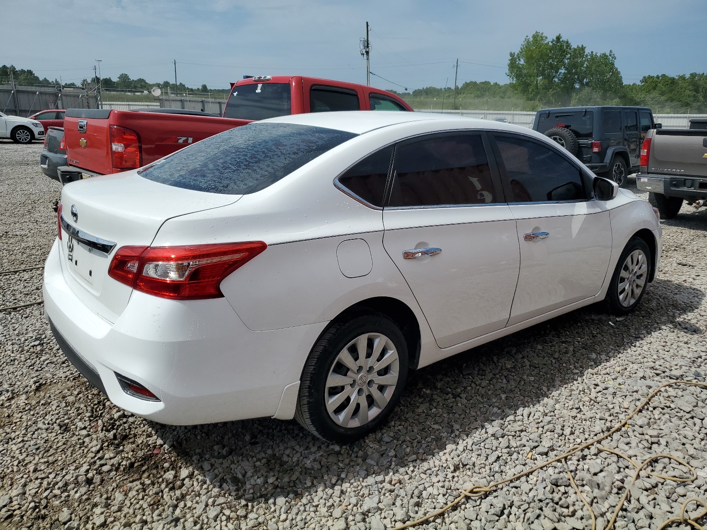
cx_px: 354
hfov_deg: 67.3
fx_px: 531
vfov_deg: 53.1
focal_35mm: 26
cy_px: 265
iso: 50
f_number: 1.5
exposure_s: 1/10000
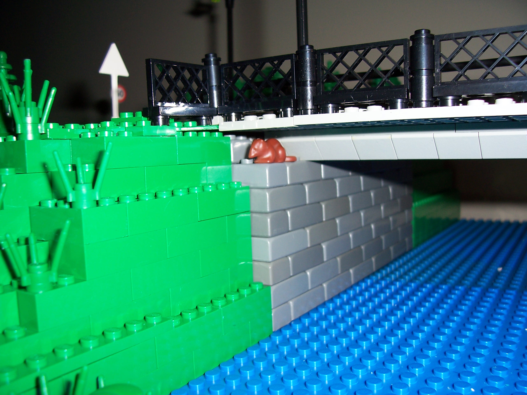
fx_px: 518
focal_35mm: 34
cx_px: 264
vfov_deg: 41.8
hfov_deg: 54.0
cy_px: 198
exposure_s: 1/60
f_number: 2.7
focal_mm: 5.6
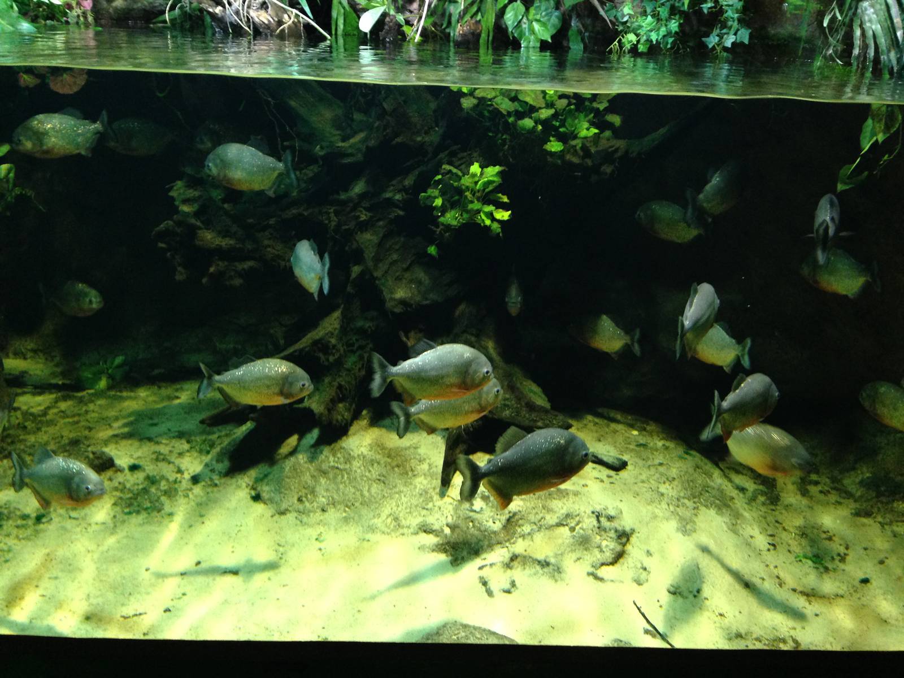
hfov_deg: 55.4
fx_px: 862
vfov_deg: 42.9
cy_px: 339
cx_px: 452
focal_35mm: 33
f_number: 2.4
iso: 250
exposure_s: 1/20
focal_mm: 4.12
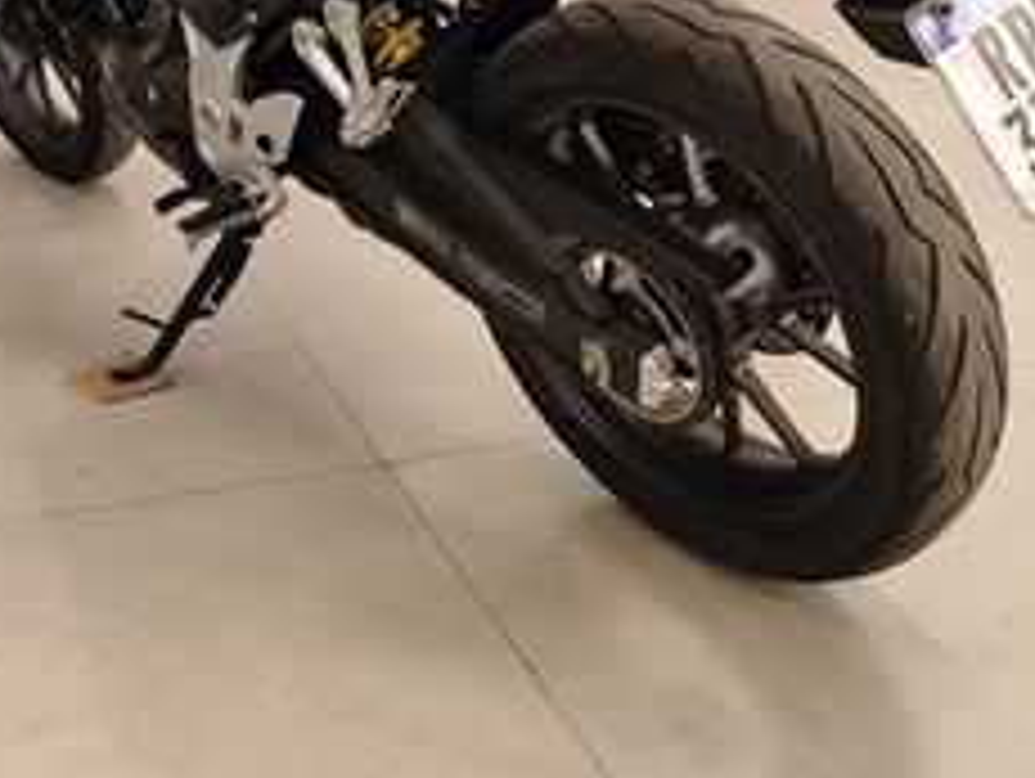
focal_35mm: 49
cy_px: -4
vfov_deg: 27.9
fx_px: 1467
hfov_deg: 38.4
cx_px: 342
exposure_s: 1/60
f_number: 1.89
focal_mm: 5.89
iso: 1128
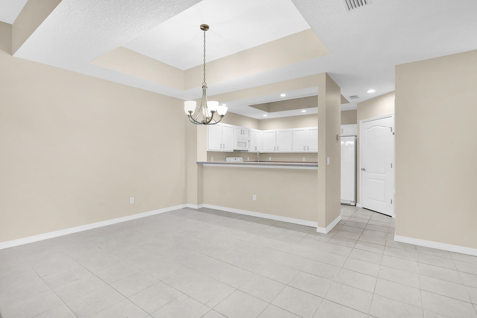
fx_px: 225
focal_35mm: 17
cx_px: 238
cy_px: 159
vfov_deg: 70.4
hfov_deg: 93.3
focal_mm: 17
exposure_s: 1/3
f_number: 8
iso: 100
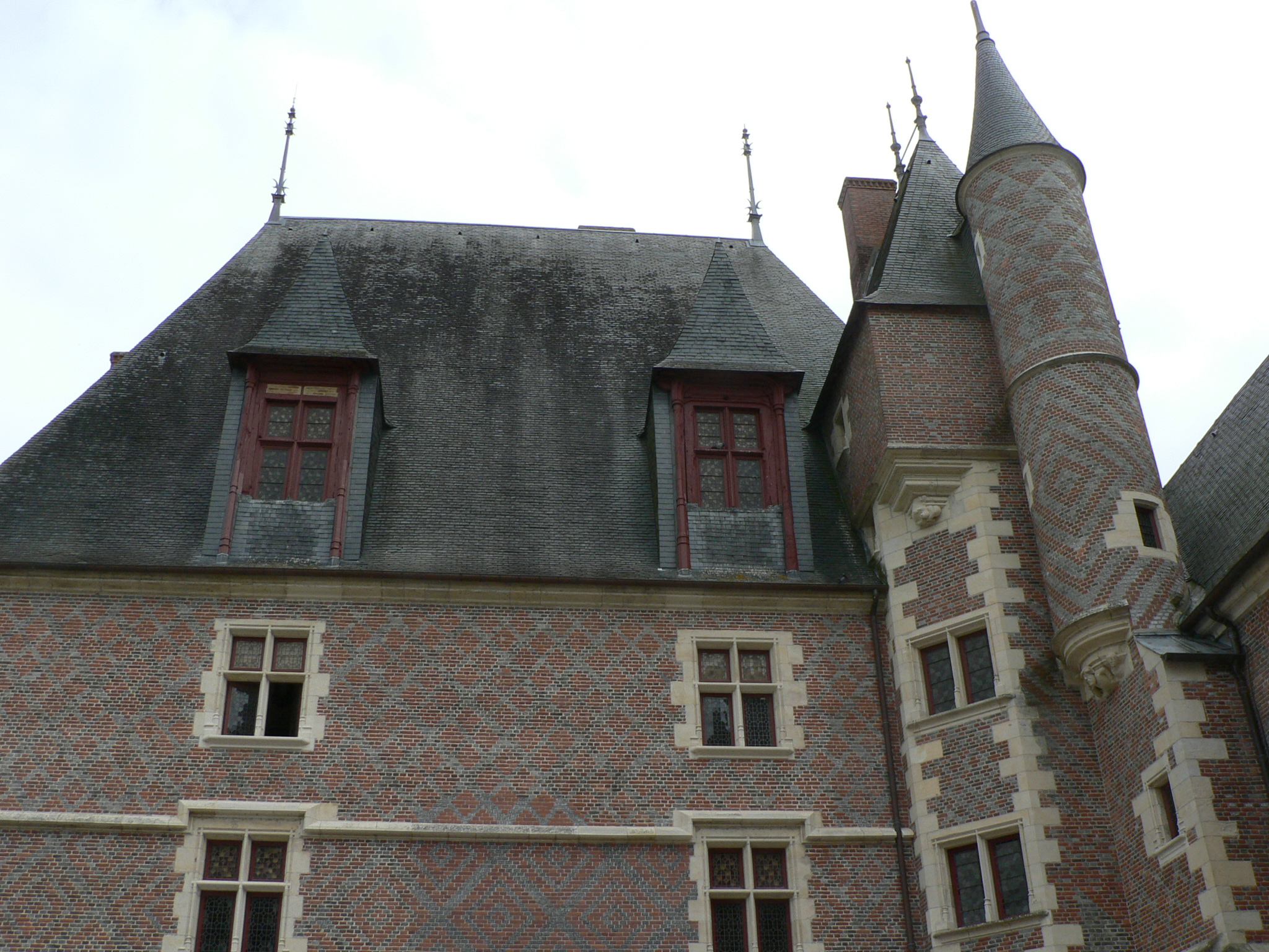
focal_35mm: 36
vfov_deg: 39.7
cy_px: 476
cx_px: 634
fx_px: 1320
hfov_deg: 51.4
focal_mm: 6
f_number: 5.6
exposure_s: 1/400
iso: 100
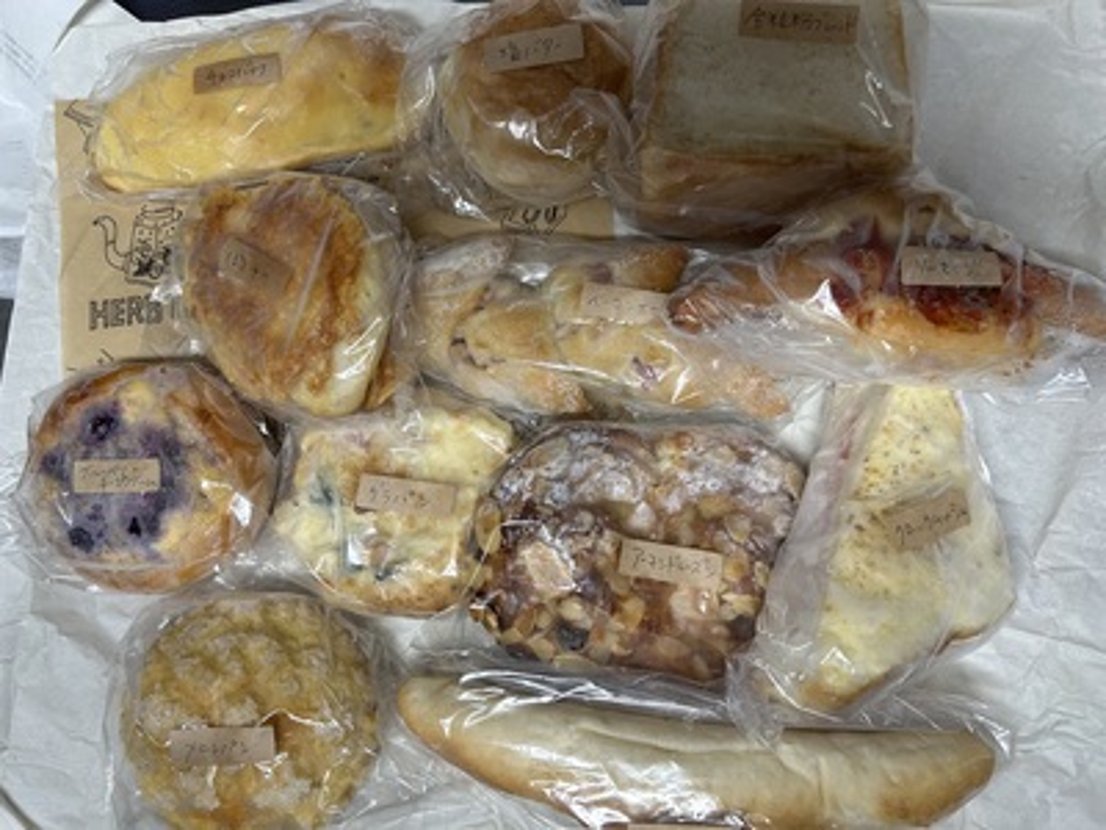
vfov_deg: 53.1
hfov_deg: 67.3
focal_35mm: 26
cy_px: 415
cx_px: 553
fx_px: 831
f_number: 1.5
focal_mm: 5.7
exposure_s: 1/120
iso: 125
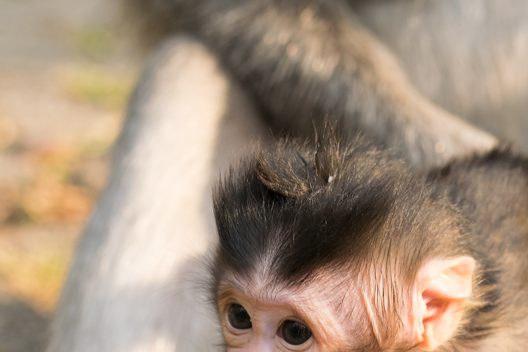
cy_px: 392
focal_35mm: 373
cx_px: 300
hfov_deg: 5.5
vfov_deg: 3.7
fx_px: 5472
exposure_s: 1/250
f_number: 5.6
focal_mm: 105
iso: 500
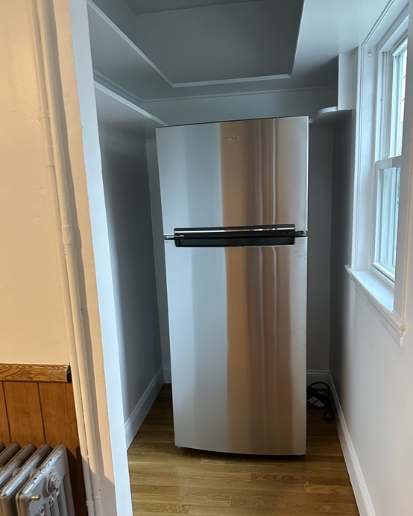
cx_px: 211
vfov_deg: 66.0
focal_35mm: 26
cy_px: 273
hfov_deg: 54.9
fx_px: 397
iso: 500
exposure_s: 1/60
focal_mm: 6.86
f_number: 1.78
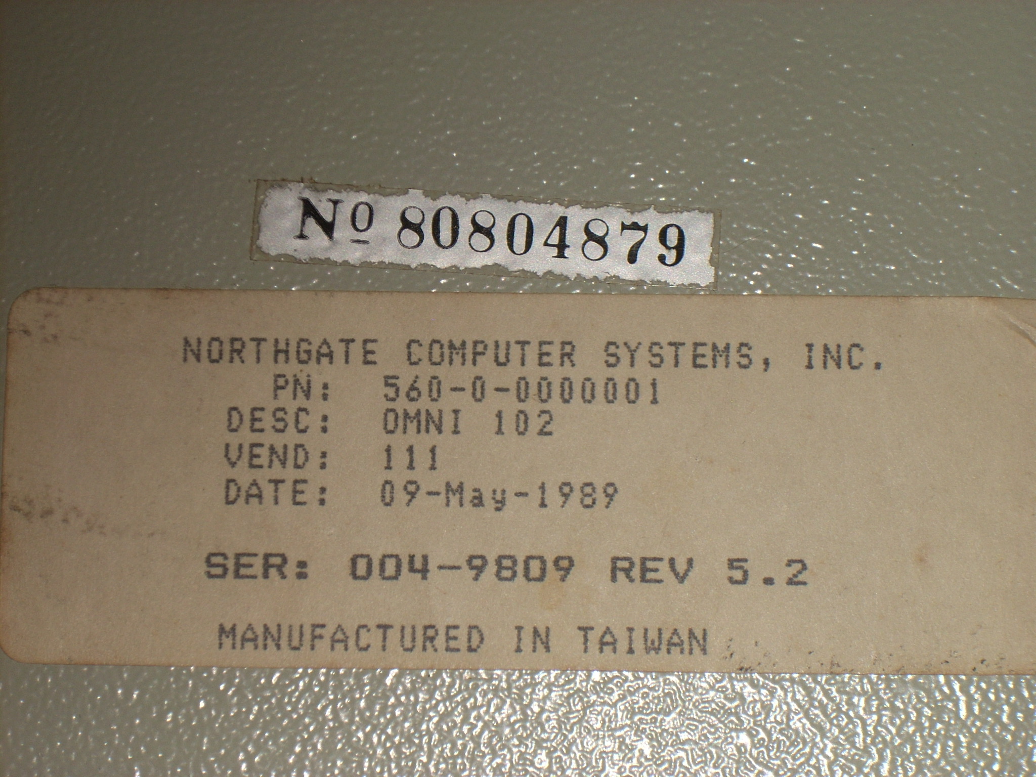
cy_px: 388
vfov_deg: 13.1
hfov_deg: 17.4
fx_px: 3382
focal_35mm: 113
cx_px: 518
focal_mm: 18.6
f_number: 5.2
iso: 64
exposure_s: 1/60
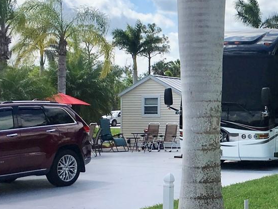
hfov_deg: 22.1
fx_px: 675
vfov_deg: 17.6
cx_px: 300
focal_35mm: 84
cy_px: 112
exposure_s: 1/2331
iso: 25
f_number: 2.2
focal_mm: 4.15
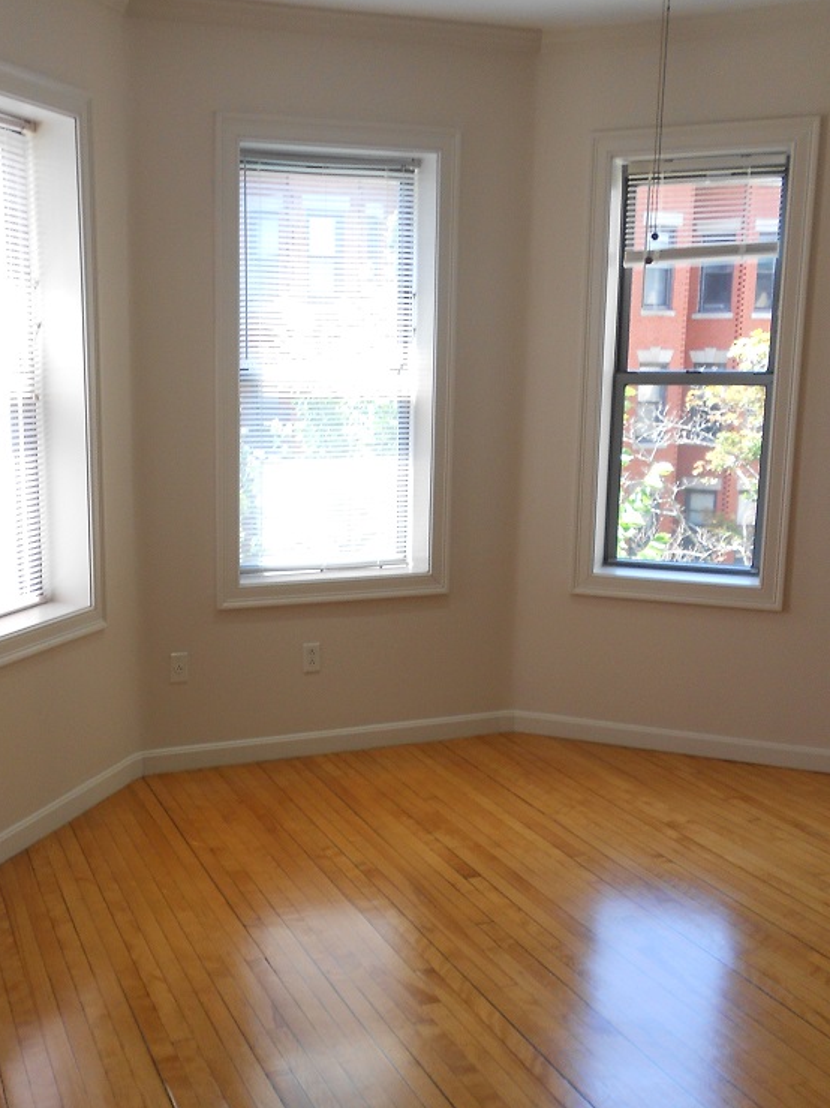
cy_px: 634
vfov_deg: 48.8
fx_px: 1215
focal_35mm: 38
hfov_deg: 37.4
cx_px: 286
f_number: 3.2
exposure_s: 1/40
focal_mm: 4.6
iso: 80
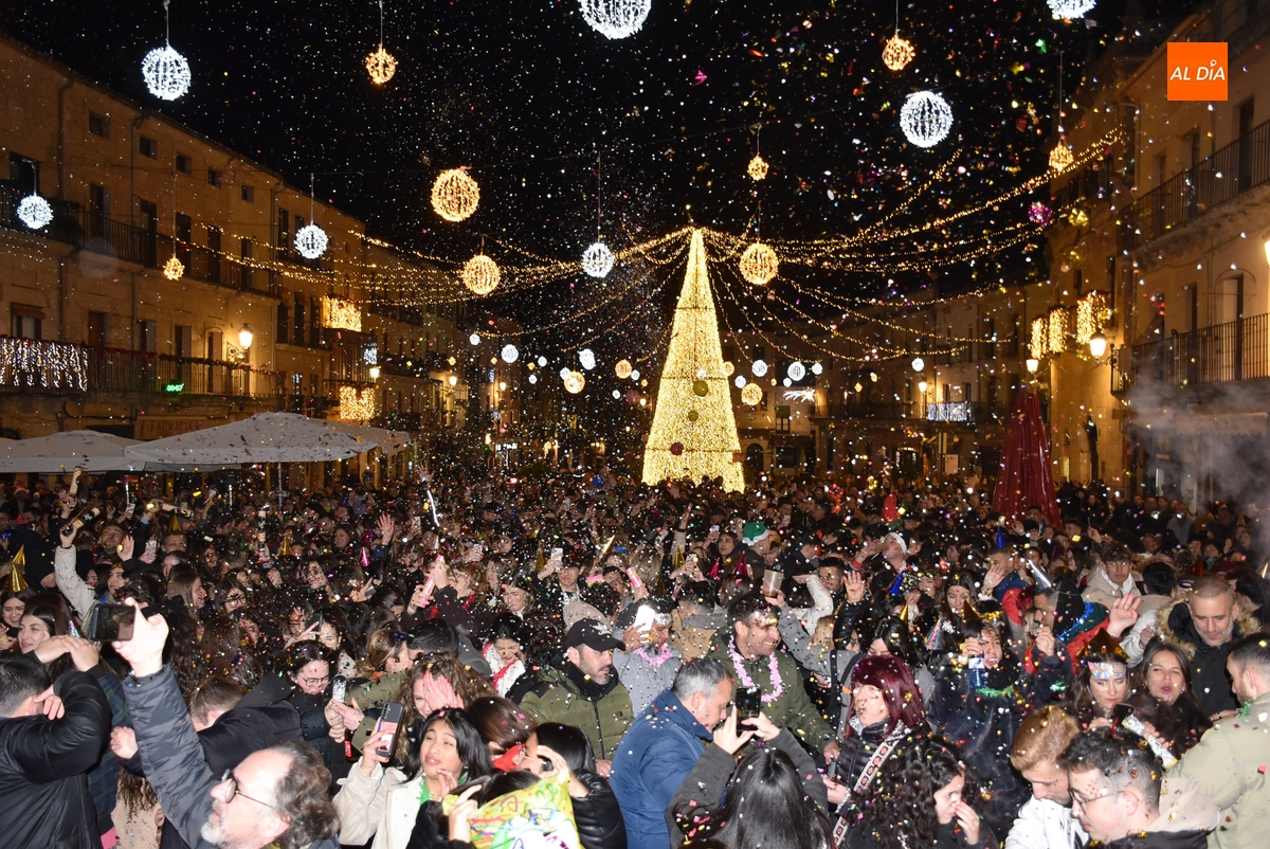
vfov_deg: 40.0
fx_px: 1165
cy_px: 424
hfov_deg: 57.2
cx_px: 635
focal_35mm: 33
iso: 800
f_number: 4
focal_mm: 22
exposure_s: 1/60
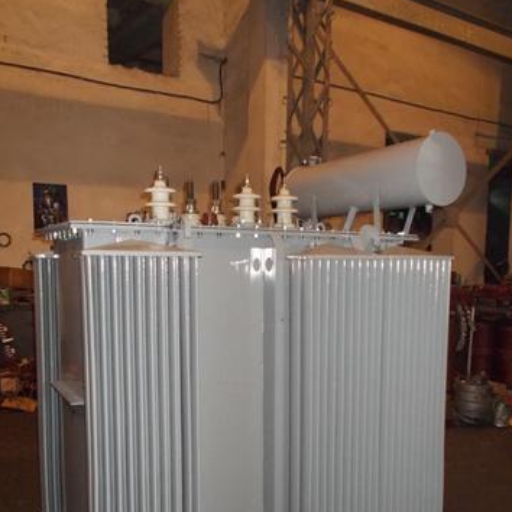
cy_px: 333
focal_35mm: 36
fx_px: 602
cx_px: 257
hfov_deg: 46.0
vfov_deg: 45.5
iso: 500
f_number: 3.4
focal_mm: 5.3
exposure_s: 1/25
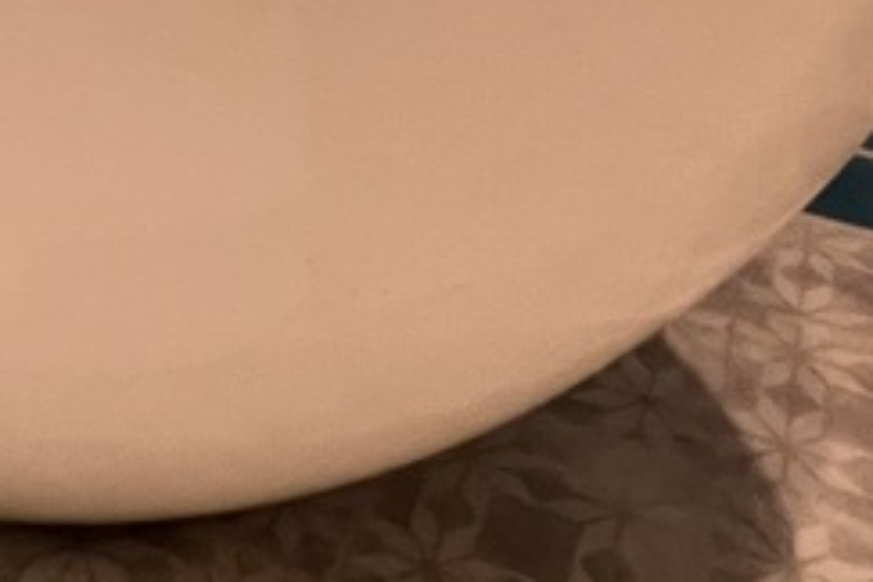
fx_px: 1382
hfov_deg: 33.0
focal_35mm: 57
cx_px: 61
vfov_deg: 15.4
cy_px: -751
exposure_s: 1/50
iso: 500
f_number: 1.8
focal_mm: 1.57
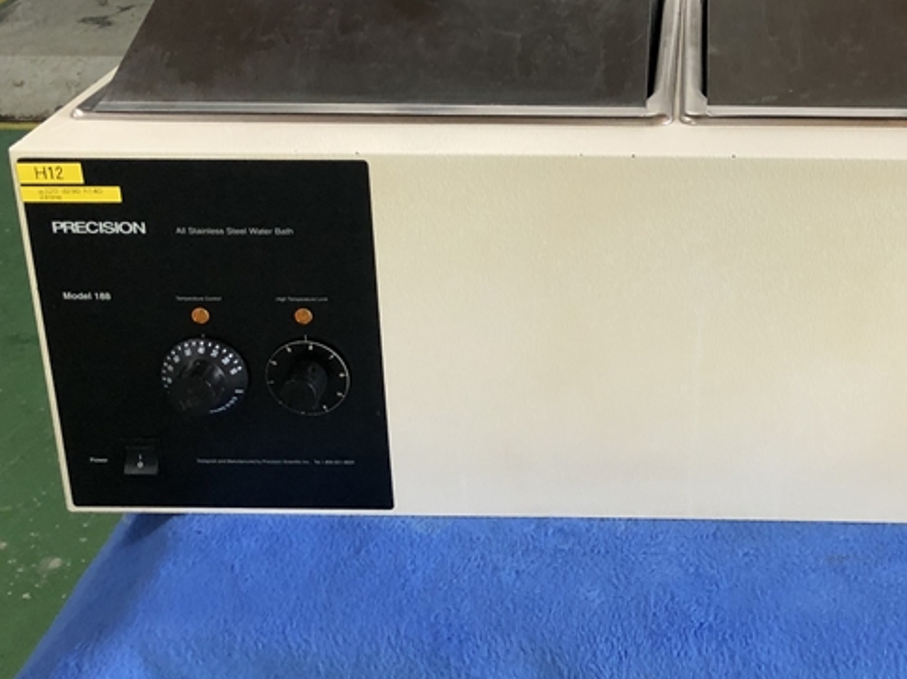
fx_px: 1126
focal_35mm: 43
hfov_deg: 42.6
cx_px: 676
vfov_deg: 33.0
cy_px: 185
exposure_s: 1/30
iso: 32
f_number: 1.8
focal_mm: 4
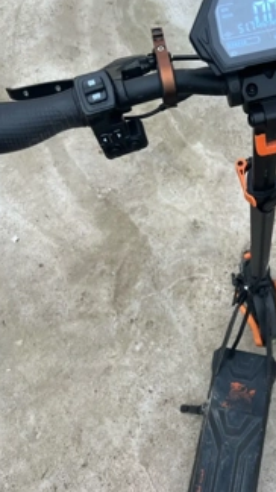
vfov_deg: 56.6
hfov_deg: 32.7
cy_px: 252
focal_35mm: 35
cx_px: 223
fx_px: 456
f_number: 1.5
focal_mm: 5.7
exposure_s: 1/121
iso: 125
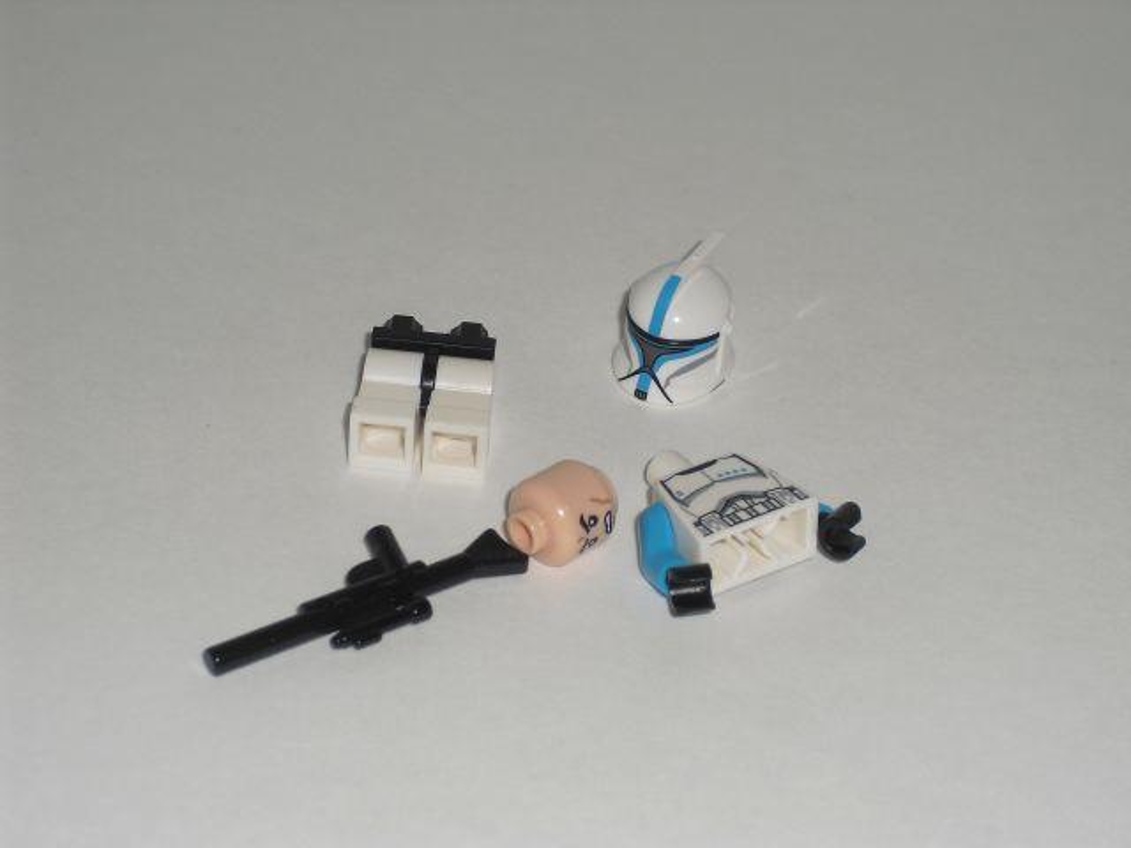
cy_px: 424
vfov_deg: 13.8
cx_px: 566
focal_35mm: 107
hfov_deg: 18.4
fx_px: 3496
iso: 64
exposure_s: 1/60
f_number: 5.6
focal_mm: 18.9
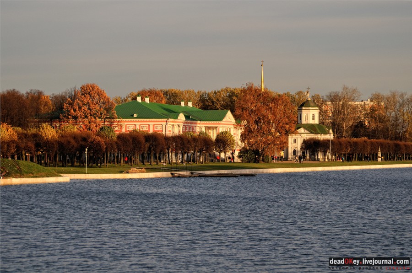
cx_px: 206
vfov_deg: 10.1
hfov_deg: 15.2
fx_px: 1543
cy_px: 136
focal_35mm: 135
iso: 200
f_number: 6.3
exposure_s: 1/640
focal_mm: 90
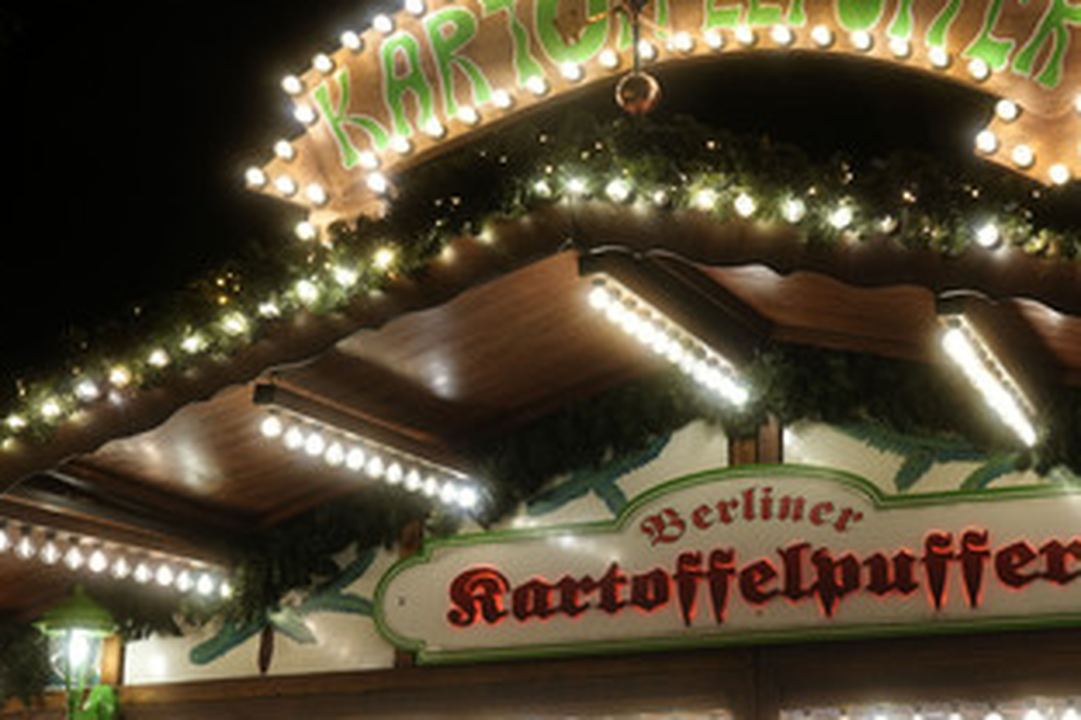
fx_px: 1952
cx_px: 674
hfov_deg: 30.8
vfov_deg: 20.9
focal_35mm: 65
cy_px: 384
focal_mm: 30
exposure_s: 1/60
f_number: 7.1
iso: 640
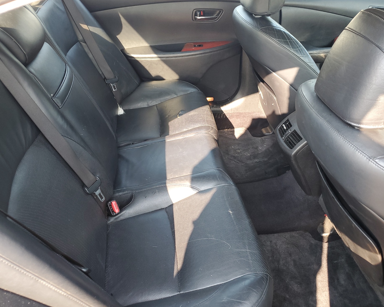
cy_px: 155
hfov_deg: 62.1
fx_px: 318
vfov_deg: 51.5
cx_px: 205
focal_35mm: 28
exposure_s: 1/120
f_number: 1.5
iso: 67
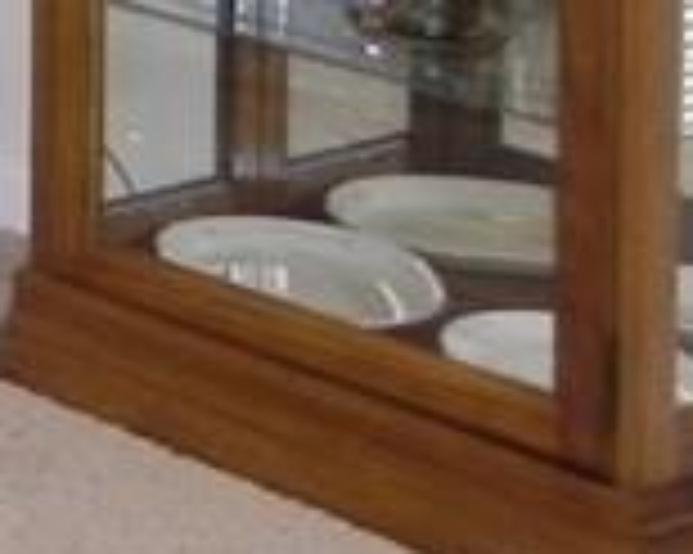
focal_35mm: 169
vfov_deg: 8.4
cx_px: -1188
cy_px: -721
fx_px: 3464
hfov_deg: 9.6
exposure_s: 1/30
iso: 183
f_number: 2.8
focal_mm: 4.6
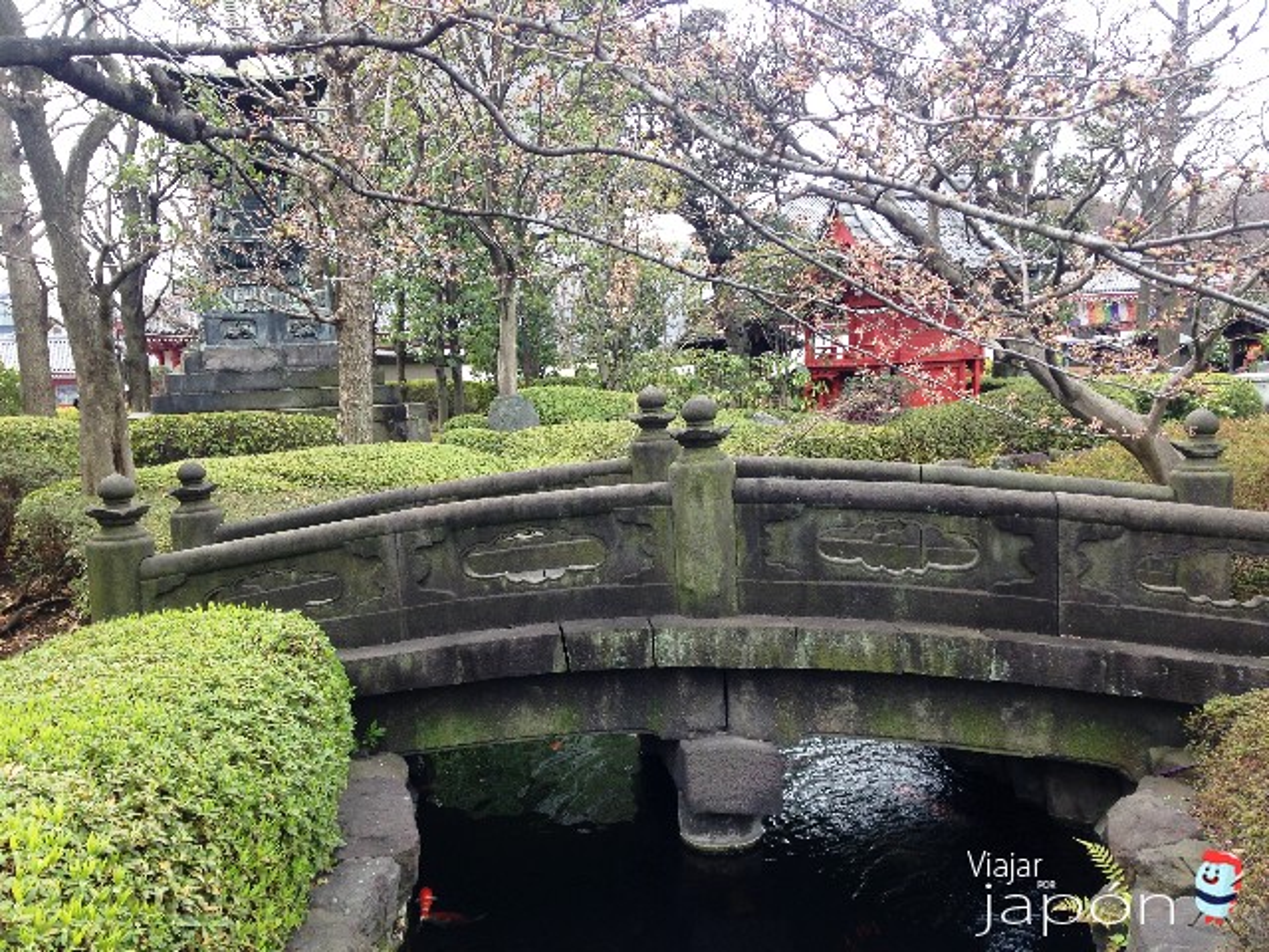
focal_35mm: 33
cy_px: 476
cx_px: 634
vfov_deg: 42.9
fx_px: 1210
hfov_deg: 55.4
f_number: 2.4
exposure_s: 1/215
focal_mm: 4.12
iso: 50
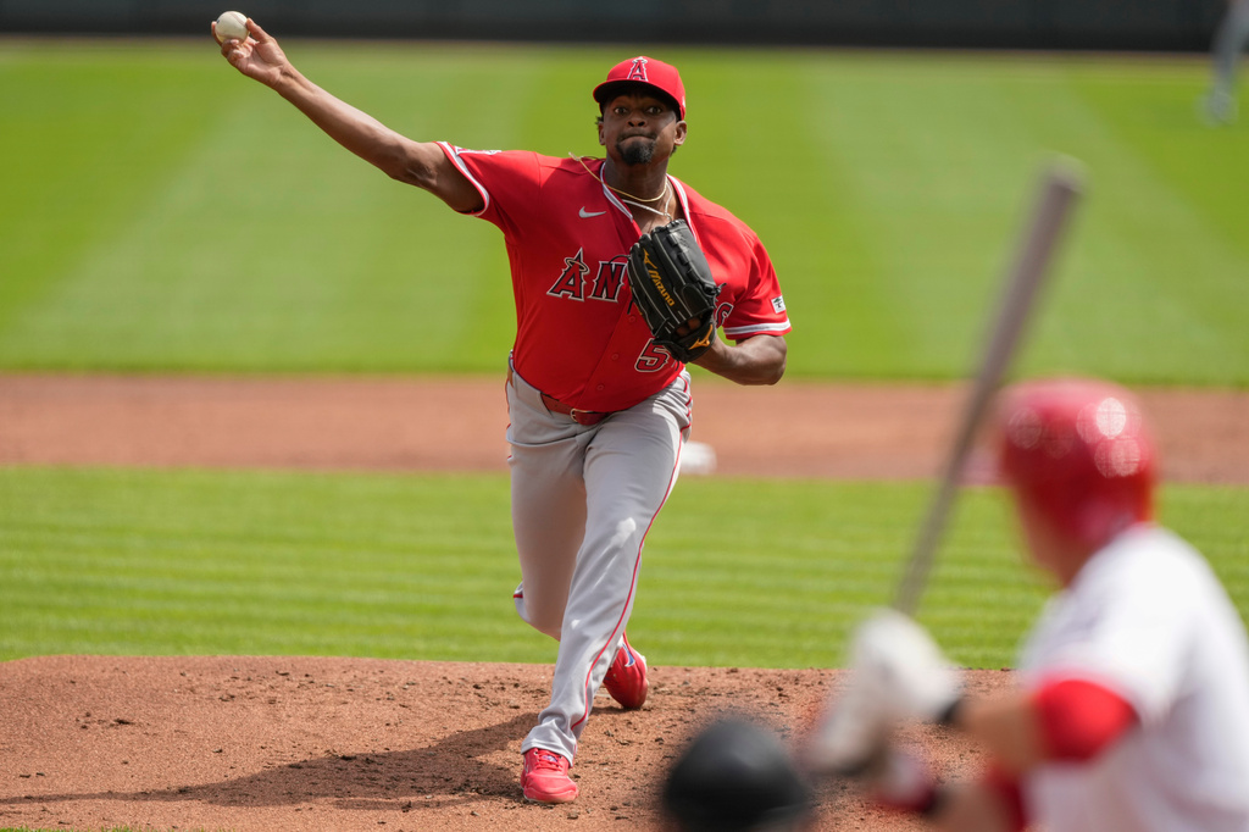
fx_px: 20809
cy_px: 416
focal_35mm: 600
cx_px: 624
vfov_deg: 2.3
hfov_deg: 3.4
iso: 640
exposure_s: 1/2500
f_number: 4
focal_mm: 600
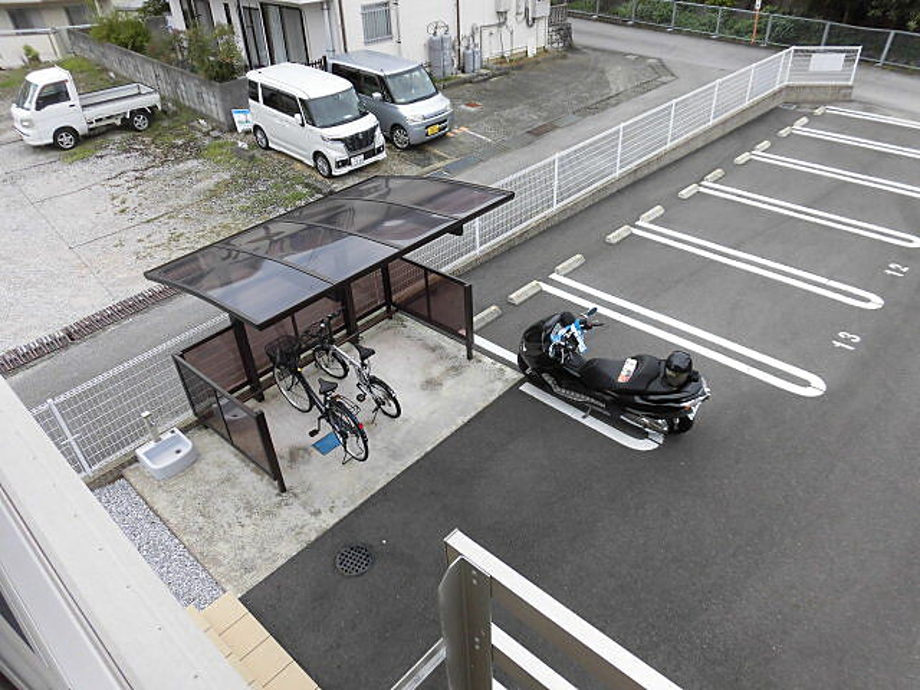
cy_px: 345
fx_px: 638
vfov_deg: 56.8
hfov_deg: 71.6
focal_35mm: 24
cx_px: 460
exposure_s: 1/400
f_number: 3.1
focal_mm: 4.3
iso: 100
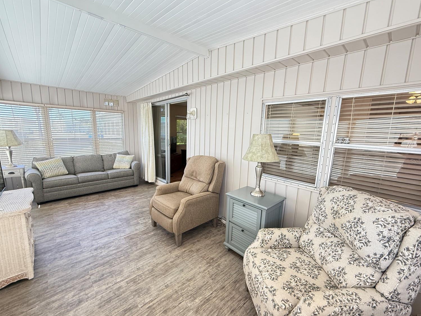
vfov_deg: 81.7
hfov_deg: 98.2
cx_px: 211
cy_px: 161
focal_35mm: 15
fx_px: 182
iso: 250
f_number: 2.2
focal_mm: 2.22
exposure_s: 1/99
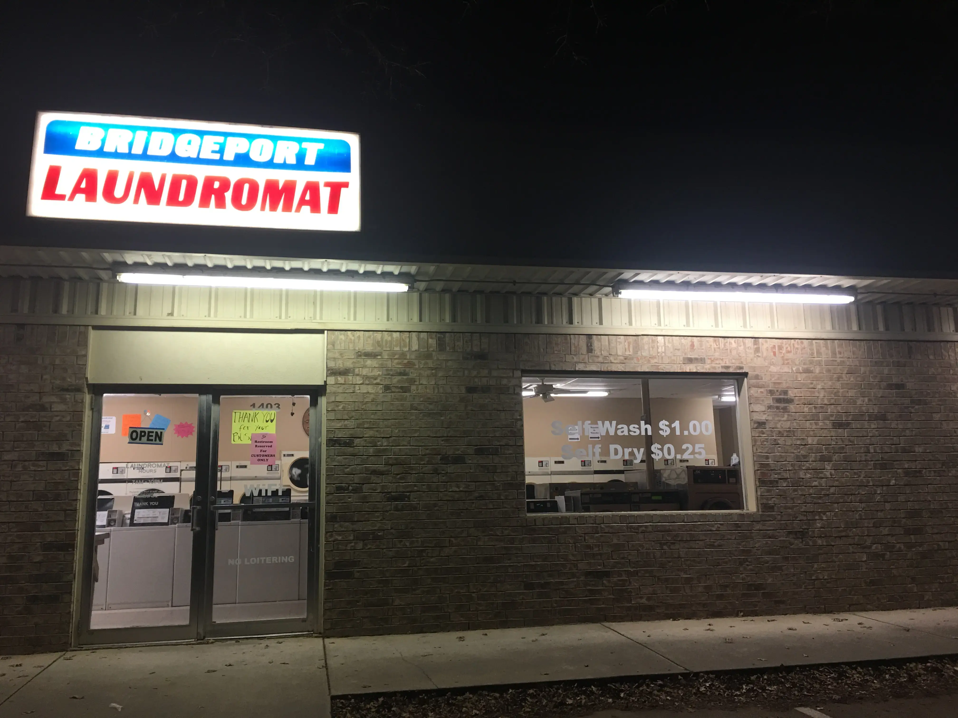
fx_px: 803
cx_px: 479
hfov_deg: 61.7
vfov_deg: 48.2
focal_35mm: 29
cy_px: 359
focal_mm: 4.15
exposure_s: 1/15
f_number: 2.2
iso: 25
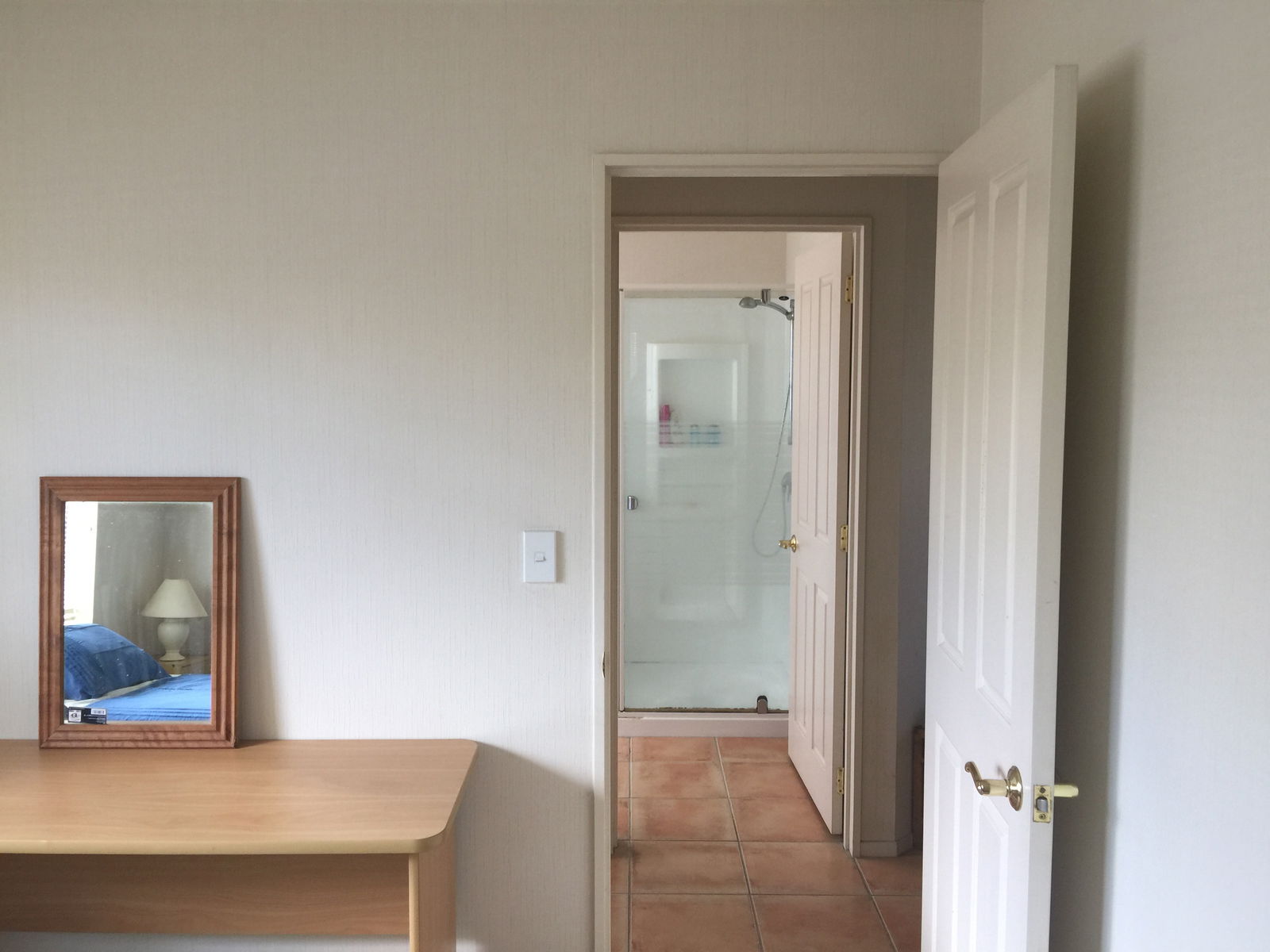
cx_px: 635
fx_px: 1064
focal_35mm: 29
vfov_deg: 48.2
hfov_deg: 61.7
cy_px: 476
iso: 32
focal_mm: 4.15
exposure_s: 1/33
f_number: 2.2
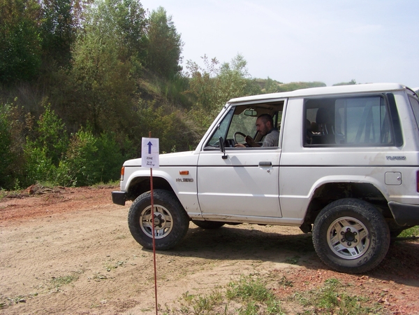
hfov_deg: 49.0
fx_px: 460
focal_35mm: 38
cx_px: 210
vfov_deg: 37.7
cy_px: 158
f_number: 4
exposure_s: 1/400
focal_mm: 6.3
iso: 64
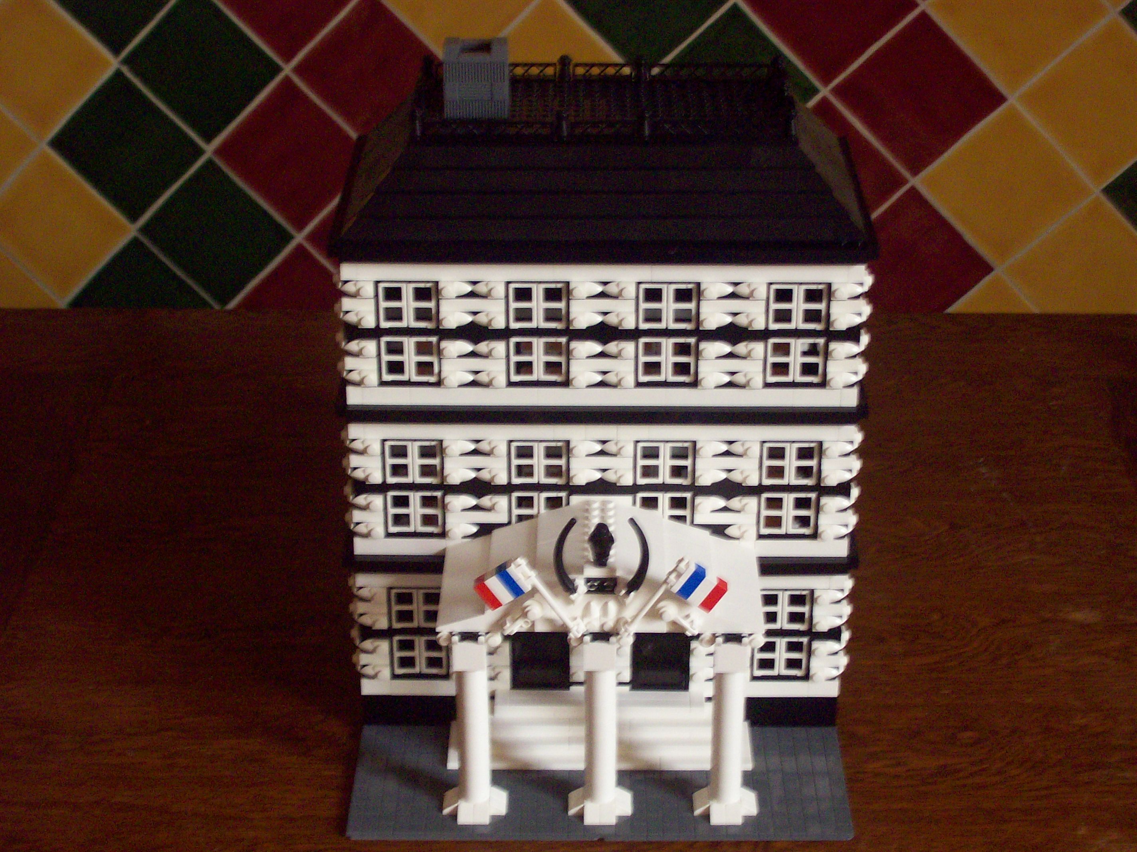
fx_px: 2298
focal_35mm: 70
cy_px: 426
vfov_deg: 21.0
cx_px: 568
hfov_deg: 27.8
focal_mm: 11.6
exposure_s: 1/17.6
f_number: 3.8
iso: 160
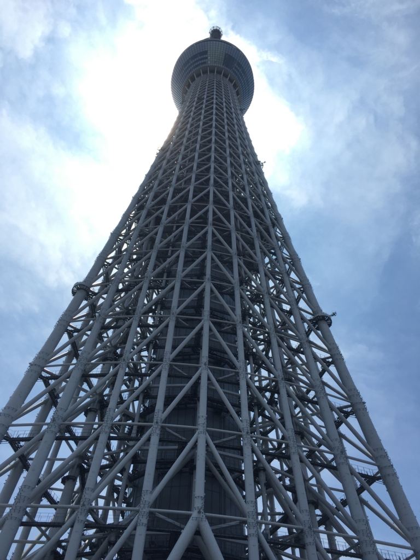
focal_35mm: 29
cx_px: 210
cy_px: 280
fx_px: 469
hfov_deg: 48.2
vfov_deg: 61.7
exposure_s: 1/2825
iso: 32
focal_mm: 4.15
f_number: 2.2
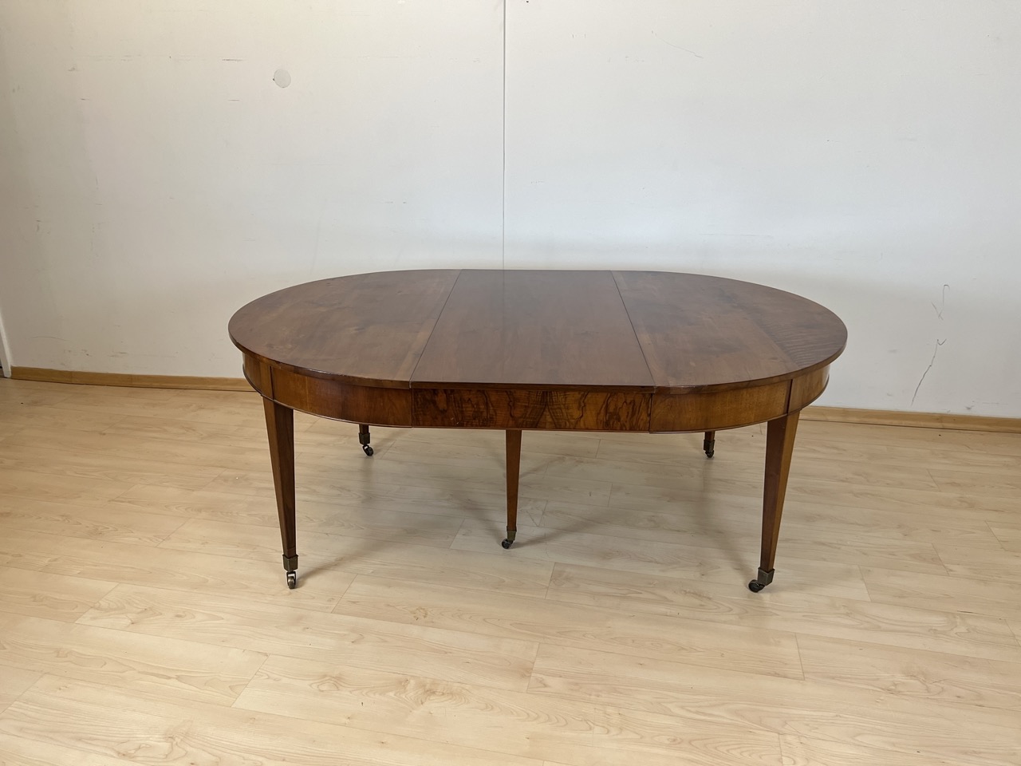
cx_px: 510
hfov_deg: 67.3
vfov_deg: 53.1
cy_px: 383
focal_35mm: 26
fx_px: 767
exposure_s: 1/100
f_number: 1.5
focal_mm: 5.7
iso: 100
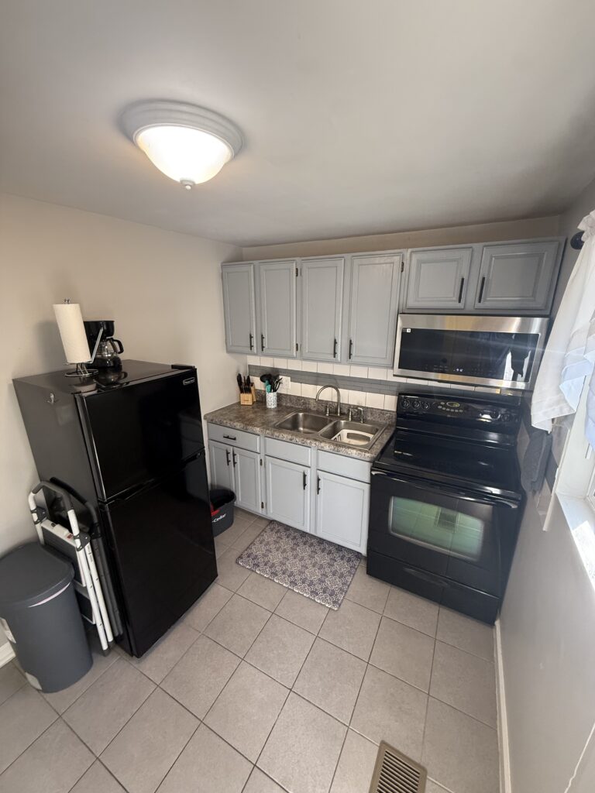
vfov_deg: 102.1
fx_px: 321
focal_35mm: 14
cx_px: 298
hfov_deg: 85.7
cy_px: 396
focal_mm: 2.22
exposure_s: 1/99
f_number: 2.2
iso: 250
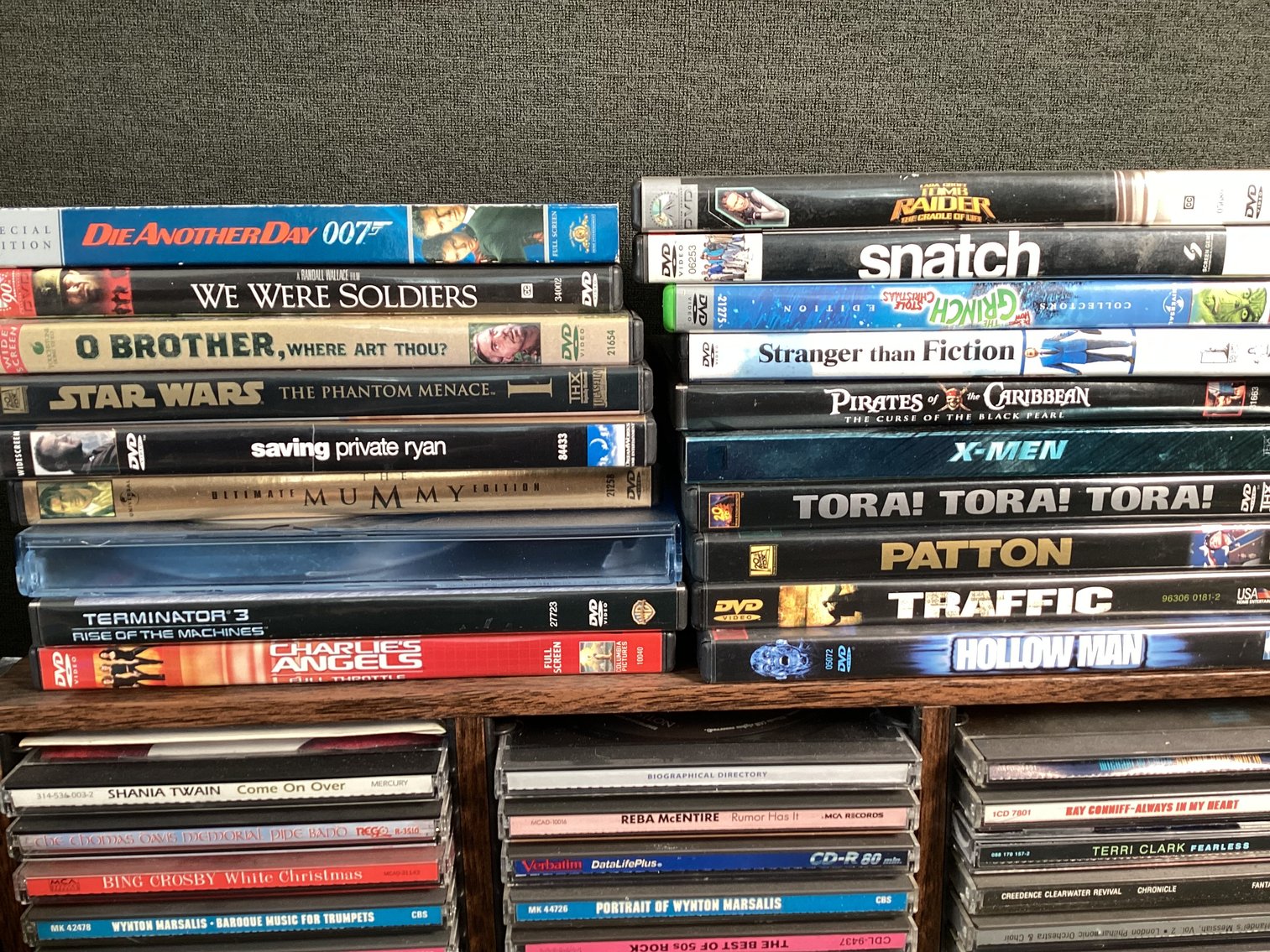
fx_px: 1137
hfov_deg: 58.3
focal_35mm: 31
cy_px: 476
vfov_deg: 45.4
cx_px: 635
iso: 100
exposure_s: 1/50
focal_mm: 3.3
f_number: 2.4
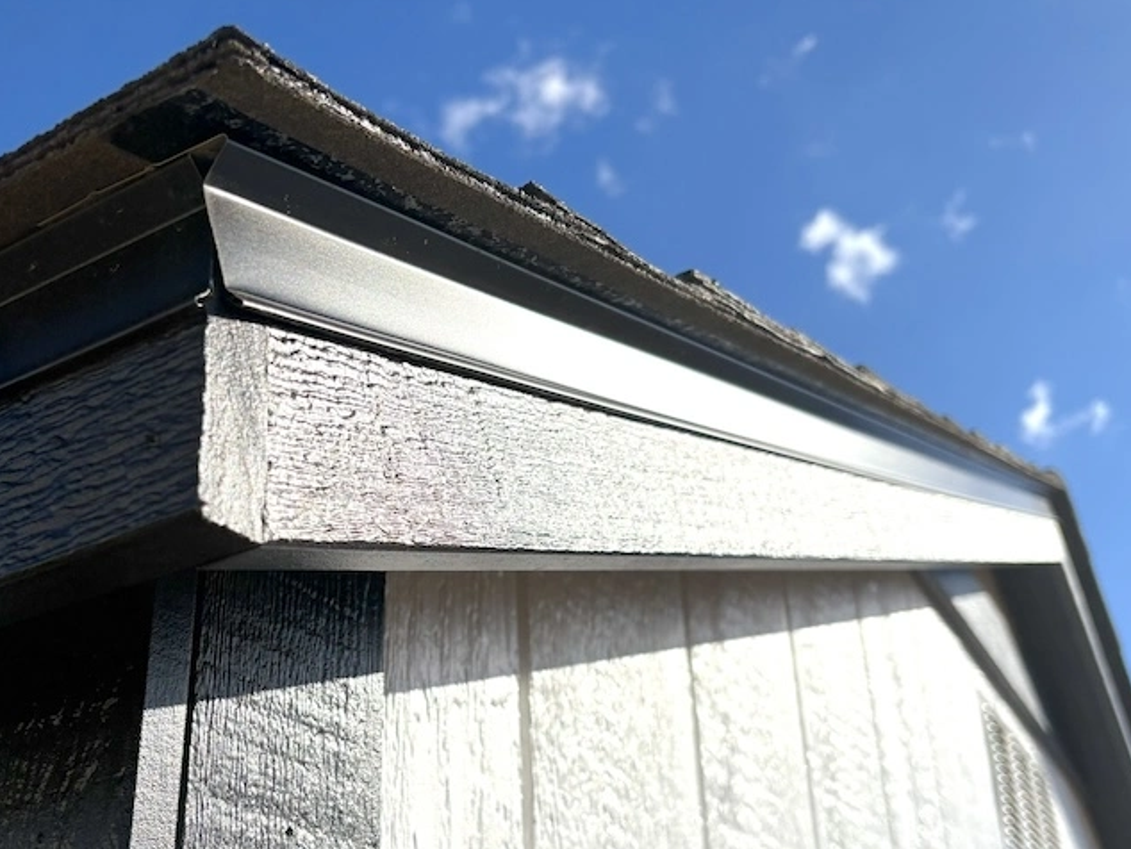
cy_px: 606
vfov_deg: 34.6
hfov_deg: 45.5
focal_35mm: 41
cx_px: 460
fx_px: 1340
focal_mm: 5.96
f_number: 1.6
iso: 50
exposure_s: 1/10101
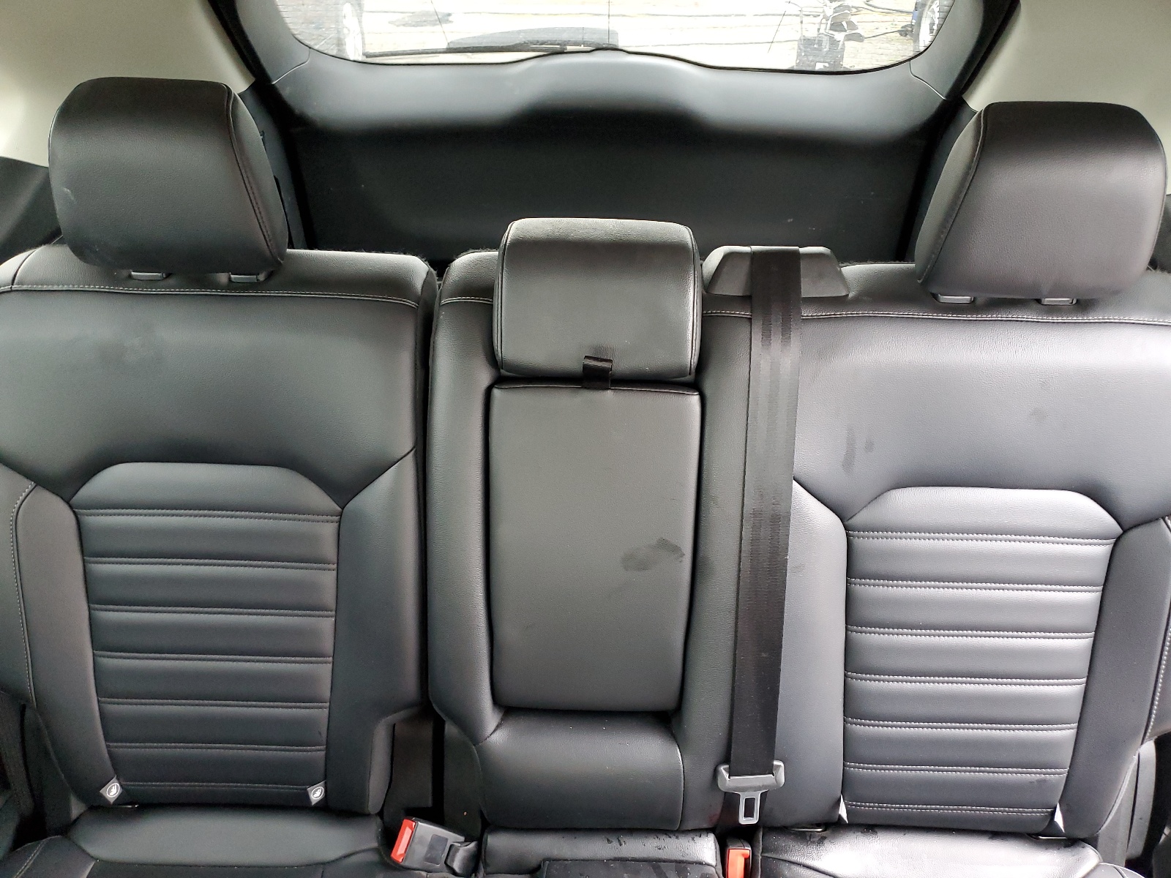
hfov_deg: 67.3
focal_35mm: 26
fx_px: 880
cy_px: 439
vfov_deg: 53.1
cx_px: 586
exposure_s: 1/60.2
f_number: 1.5
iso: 240
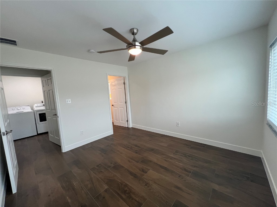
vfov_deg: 89.9
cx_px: 138
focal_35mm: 13
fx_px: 104
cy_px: 104
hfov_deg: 106.2
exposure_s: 1/120
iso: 100
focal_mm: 1.57
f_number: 1.8
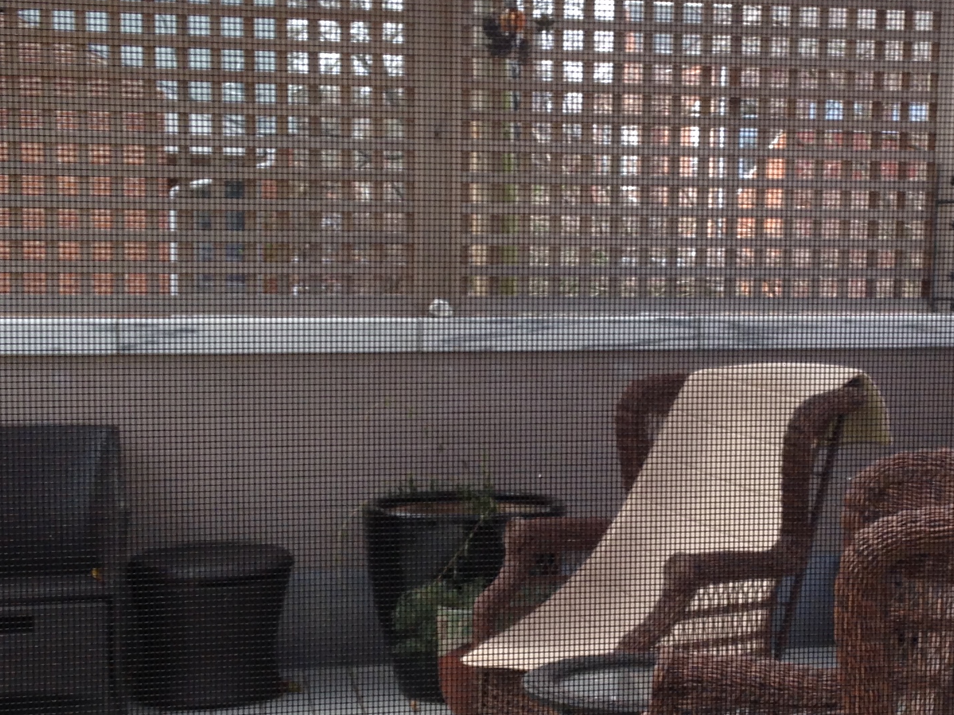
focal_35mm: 76
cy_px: 449
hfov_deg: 25.5
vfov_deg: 19.4
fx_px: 2095
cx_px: 654
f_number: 2.4
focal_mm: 4.12
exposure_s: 1/181
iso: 50
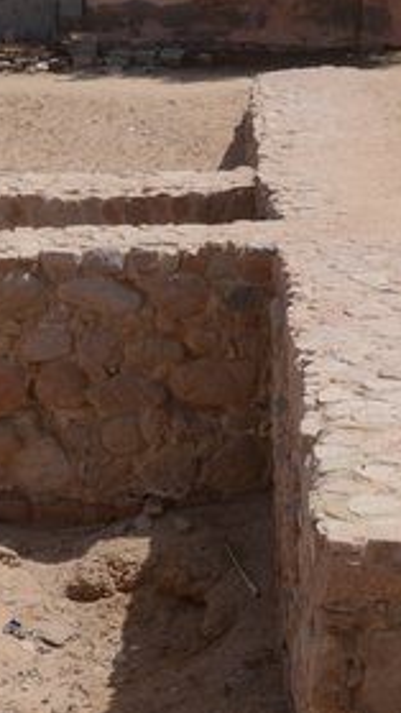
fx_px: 1682
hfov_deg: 13.6
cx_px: 194
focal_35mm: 89
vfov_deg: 23.9
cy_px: 346
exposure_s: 1/500
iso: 200
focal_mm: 36
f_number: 11
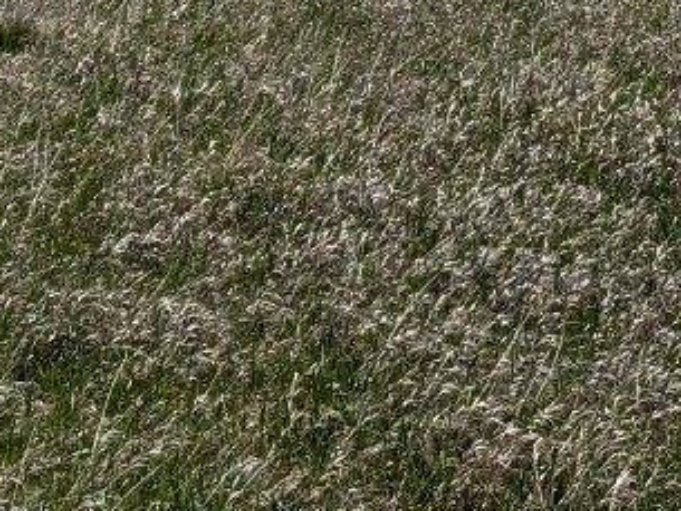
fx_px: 3169
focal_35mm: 161
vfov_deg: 8.9
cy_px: -344
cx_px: -141
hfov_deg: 12.0
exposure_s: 1/8772
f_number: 1.78
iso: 64
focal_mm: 6.76
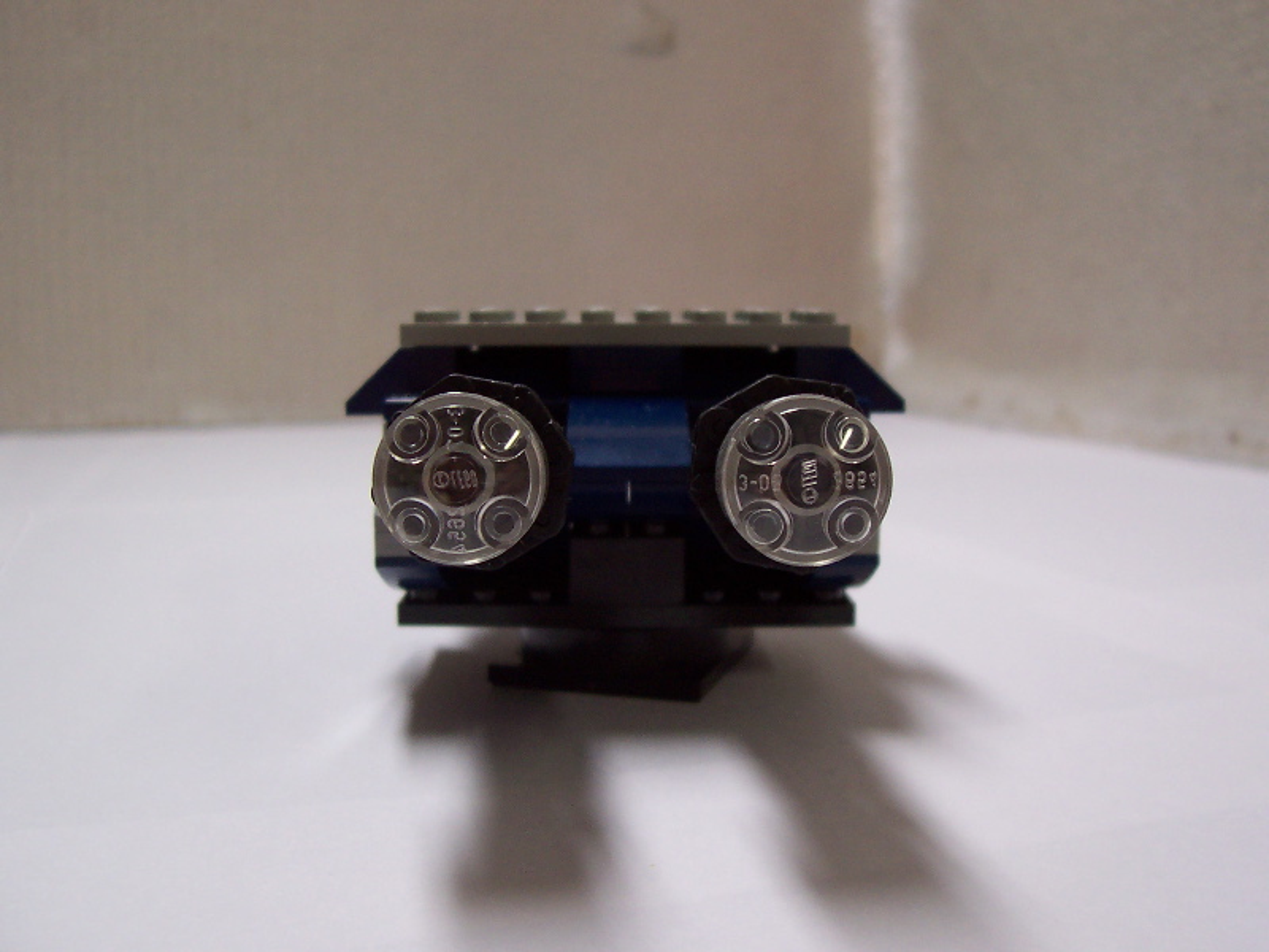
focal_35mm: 37
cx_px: 634
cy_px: 476
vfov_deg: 38.7
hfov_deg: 50.1
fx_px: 1356
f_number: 2.8
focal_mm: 5.6
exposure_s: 1/30
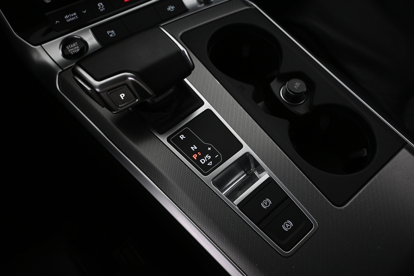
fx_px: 354
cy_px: 138
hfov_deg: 60.7
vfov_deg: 42.6
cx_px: 207
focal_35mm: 31
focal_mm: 20.5
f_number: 3.8
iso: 1600
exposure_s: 1/80
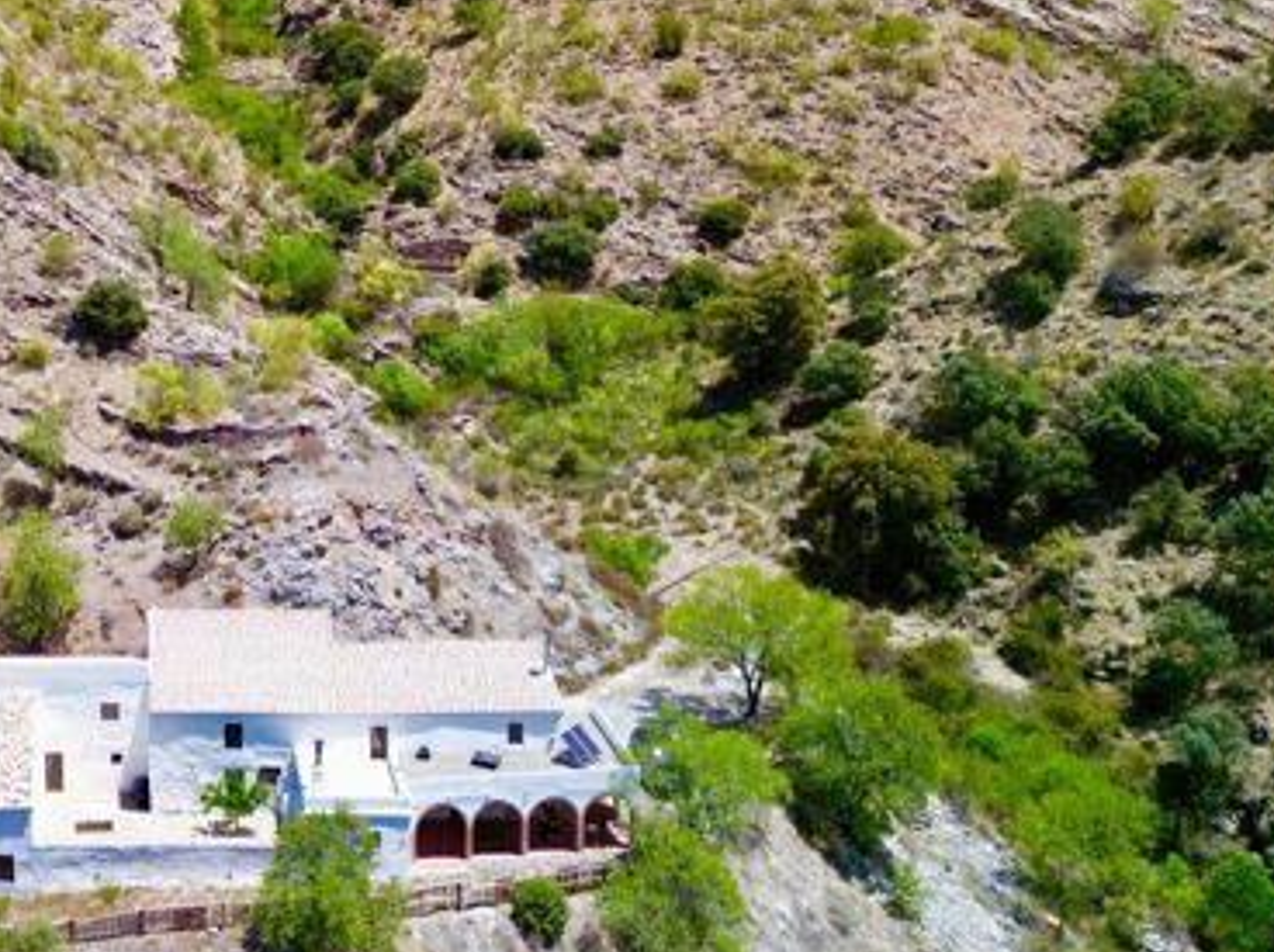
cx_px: 164
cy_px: 270
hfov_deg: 38.8
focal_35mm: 46
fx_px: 1691
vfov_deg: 31.0
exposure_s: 1/50
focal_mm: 6.72
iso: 120
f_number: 1.7
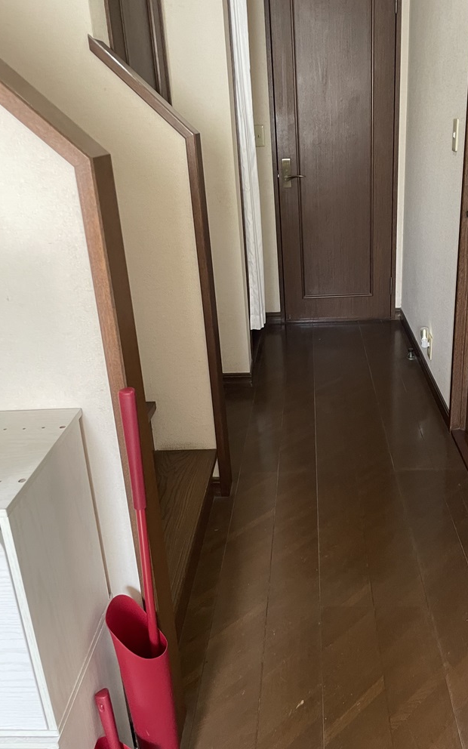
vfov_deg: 62.8
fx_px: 612
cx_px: 286
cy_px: 347
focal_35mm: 30
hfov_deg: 41.6
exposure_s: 1/60
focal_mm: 4.2
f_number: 1.6
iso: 160
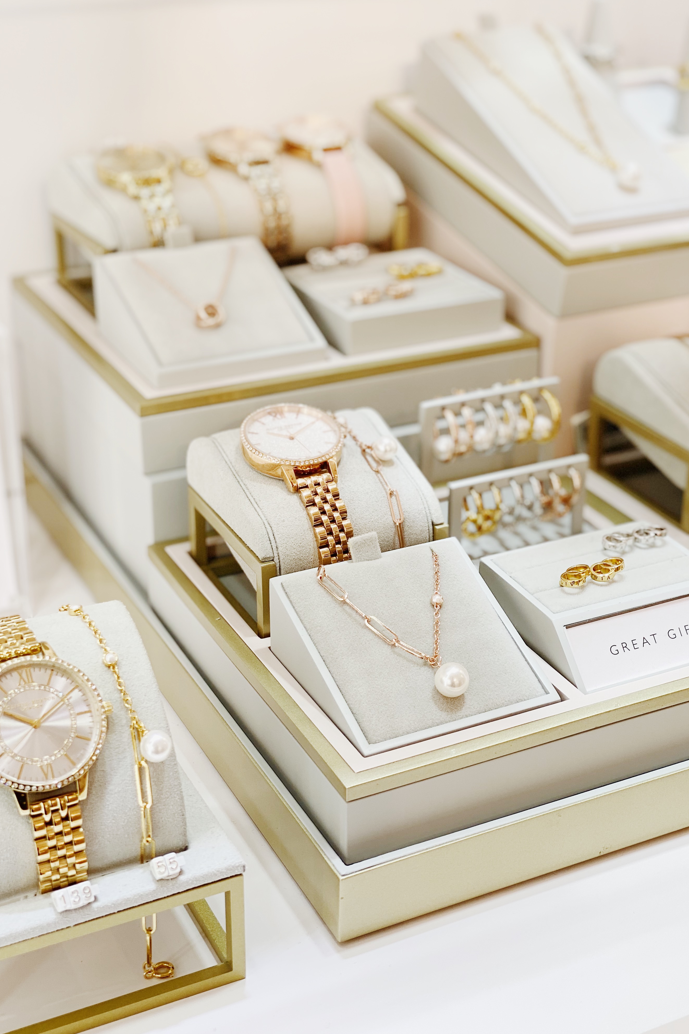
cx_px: 386
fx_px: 1579
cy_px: 514
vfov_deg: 36.2
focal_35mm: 55
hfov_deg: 24.6
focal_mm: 6
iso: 20
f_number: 2
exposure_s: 1/100
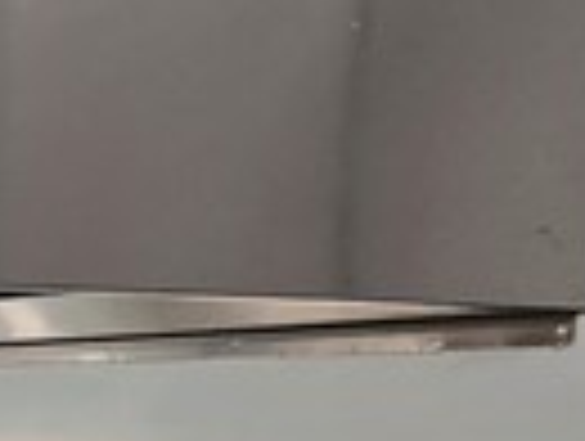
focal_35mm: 181
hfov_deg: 8.8
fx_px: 3065
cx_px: -1233
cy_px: 850
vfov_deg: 7.9
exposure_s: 1/180
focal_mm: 5.4
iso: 200
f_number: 1.8
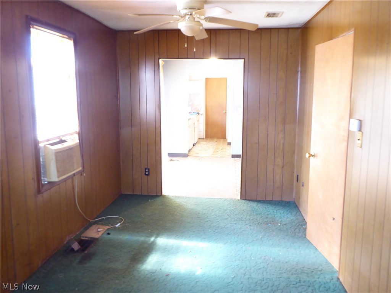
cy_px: 146
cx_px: 196
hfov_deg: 61.7
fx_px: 328
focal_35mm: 29
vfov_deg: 48.2
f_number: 3.5
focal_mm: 5
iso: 400
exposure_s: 1/4
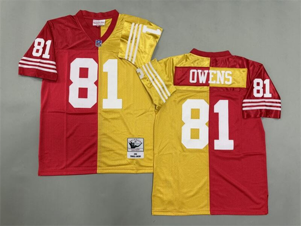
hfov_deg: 71.6
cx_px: 150
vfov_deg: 56.8
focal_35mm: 24
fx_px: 209
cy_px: 113
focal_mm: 6.76
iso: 200
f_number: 1.78
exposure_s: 1/112
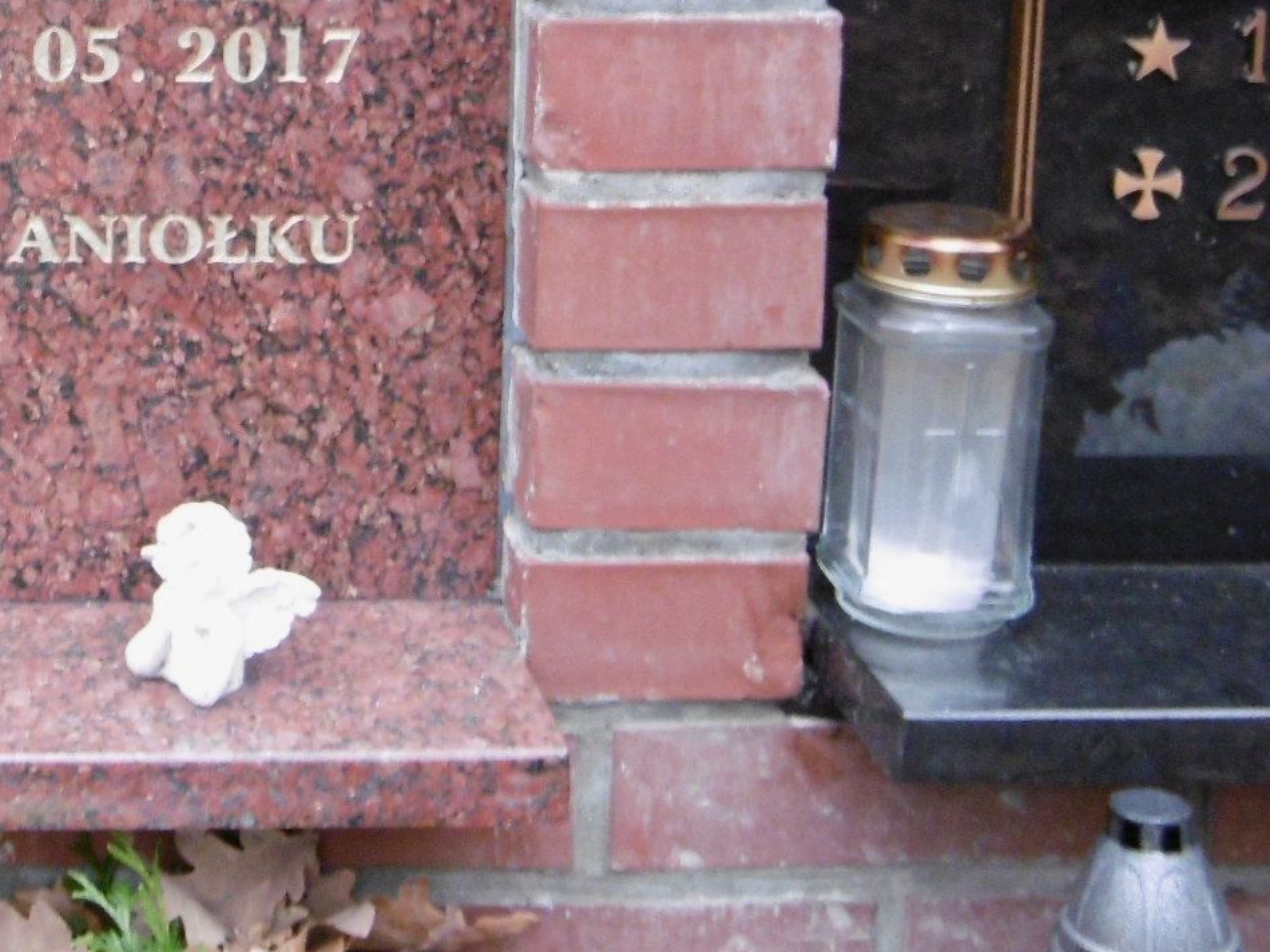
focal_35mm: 69
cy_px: -63
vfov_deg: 20.4
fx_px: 2531
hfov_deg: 26.7
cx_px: 23
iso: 400
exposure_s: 1/30
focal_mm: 5.8
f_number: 3.5
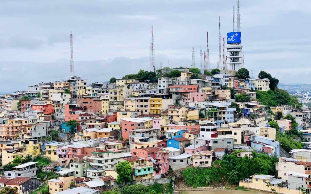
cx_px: 154
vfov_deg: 23.1
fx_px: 475
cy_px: 95
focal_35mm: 56
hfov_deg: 36.3
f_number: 2.4
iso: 16
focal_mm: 6
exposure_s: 1/1332
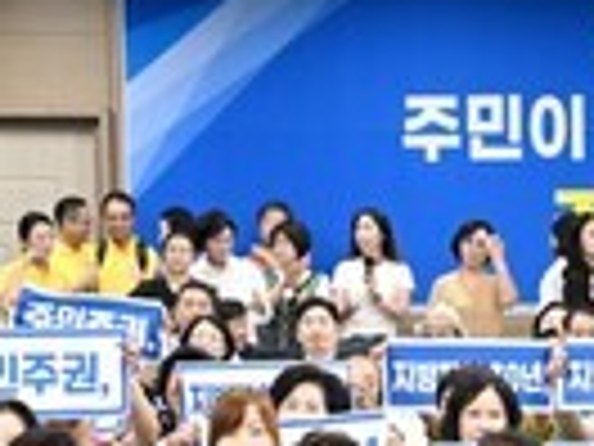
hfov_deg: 10.0
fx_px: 3312
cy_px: 545
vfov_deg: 7.6
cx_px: 774
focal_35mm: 193
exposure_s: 1/160
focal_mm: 44
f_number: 5.3
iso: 3200
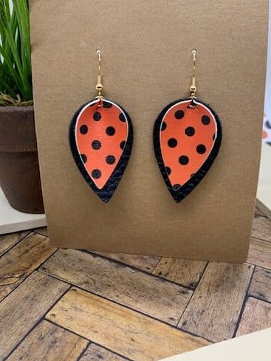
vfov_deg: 53.8
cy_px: 160
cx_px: 126
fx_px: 355
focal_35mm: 34
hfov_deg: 41.8
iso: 50
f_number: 1.8
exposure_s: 1/120
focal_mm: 4.25
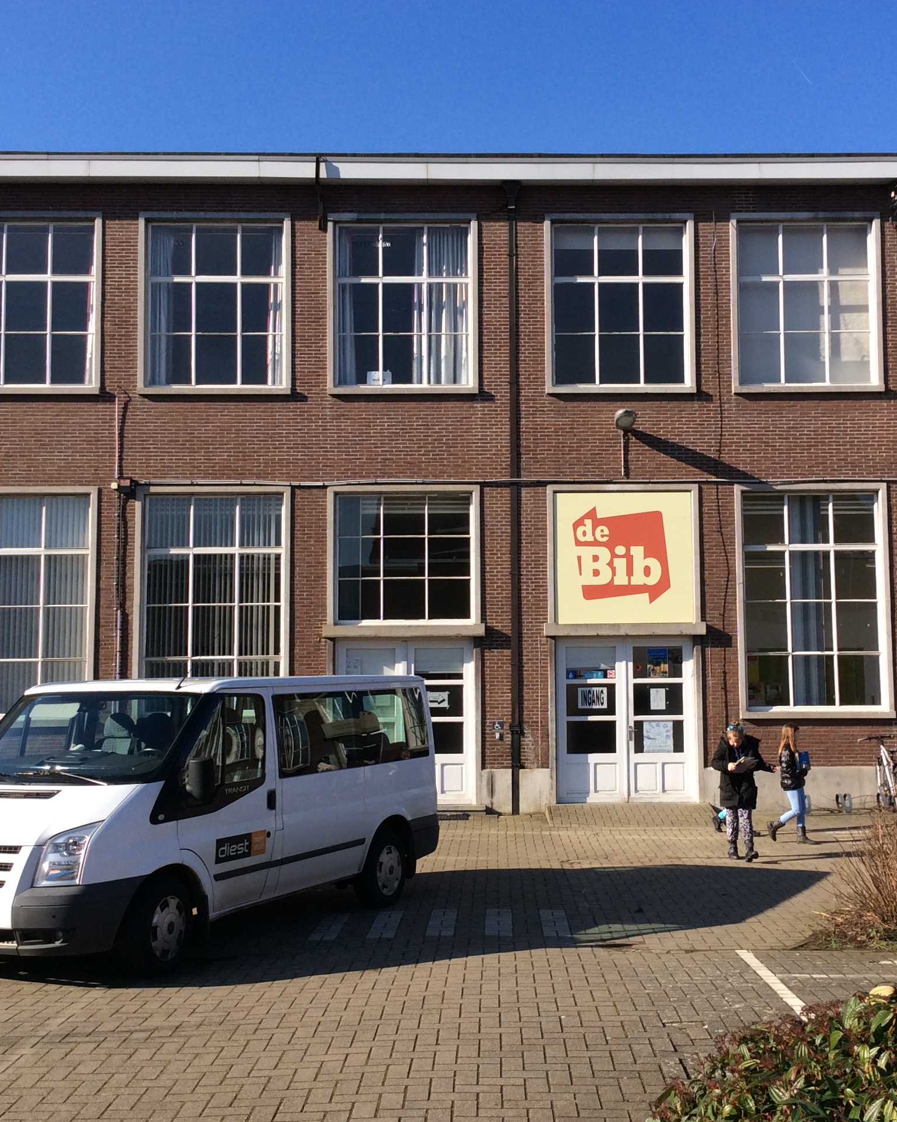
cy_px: 562
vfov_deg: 43.8
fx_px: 1394
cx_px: 508
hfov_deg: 35.6
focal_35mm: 42
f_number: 2.4
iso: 32
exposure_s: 1/986
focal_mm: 3.3
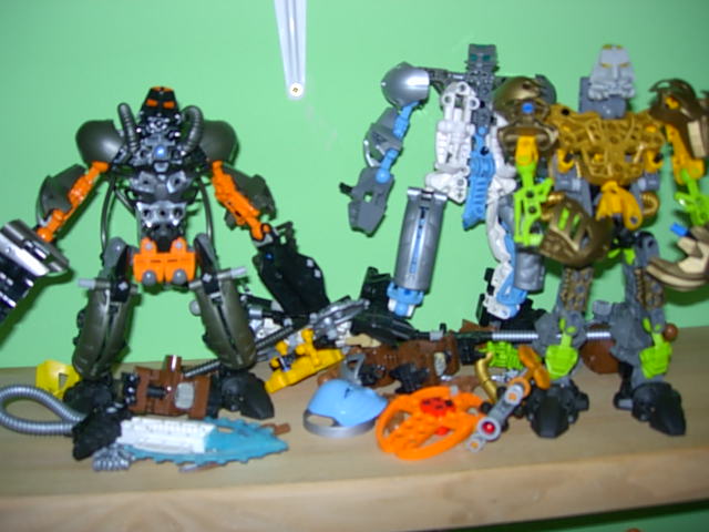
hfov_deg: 49.0
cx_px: 354
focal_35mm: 38
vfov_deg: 37.7
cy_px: 266
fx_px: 778
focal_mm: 7.8
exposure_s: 1/64
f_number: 2.8
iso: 79
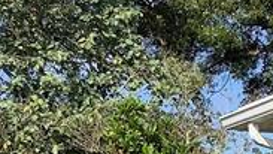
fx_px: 1072
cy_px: 344
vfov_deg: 7.7
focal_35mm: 148
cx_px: 285
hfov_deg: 14.3
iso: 25
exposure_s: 1/947
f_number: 2.4
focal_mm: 3.3
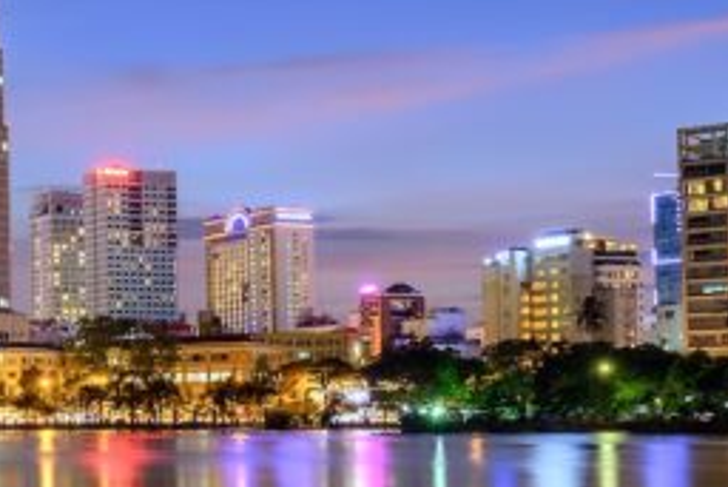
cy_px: 231
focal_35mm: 76
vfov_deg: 18.0
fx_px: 1538
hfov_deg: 23.2
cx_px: -256
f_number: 8
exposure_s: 30
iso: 64
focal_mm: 19
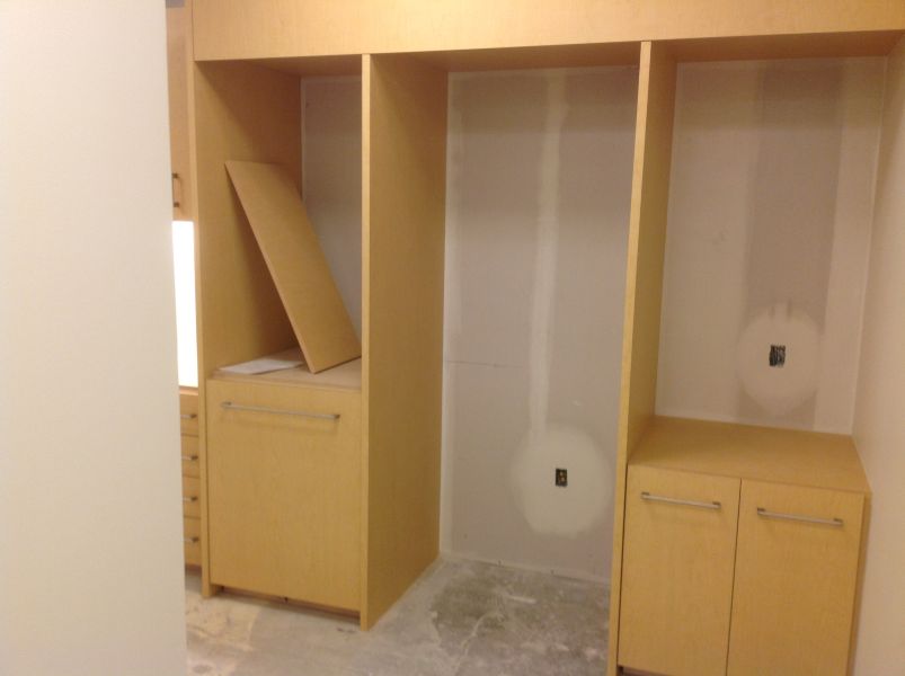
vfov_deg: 40.6
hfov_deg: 52.7
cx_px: 452
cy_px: 338
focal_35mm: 35
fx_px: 914
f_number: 2.4
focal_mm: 4.28
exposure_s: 1/17
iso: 64
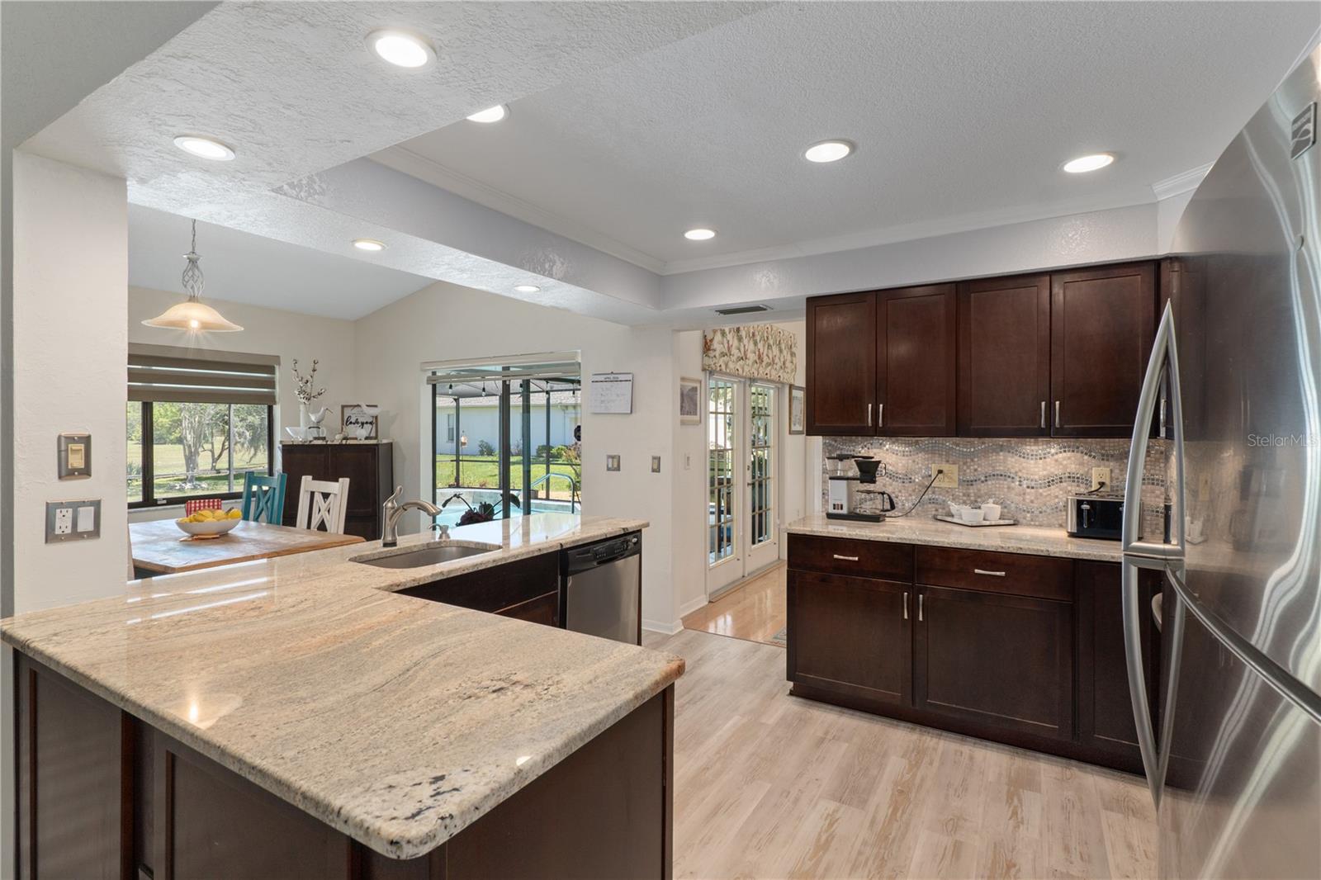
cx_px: 660
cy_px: 440
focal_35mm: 16
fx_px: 605
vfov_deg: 72.0
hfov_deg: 95.0
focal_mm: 11
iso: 250
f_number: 8
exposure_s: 1/2
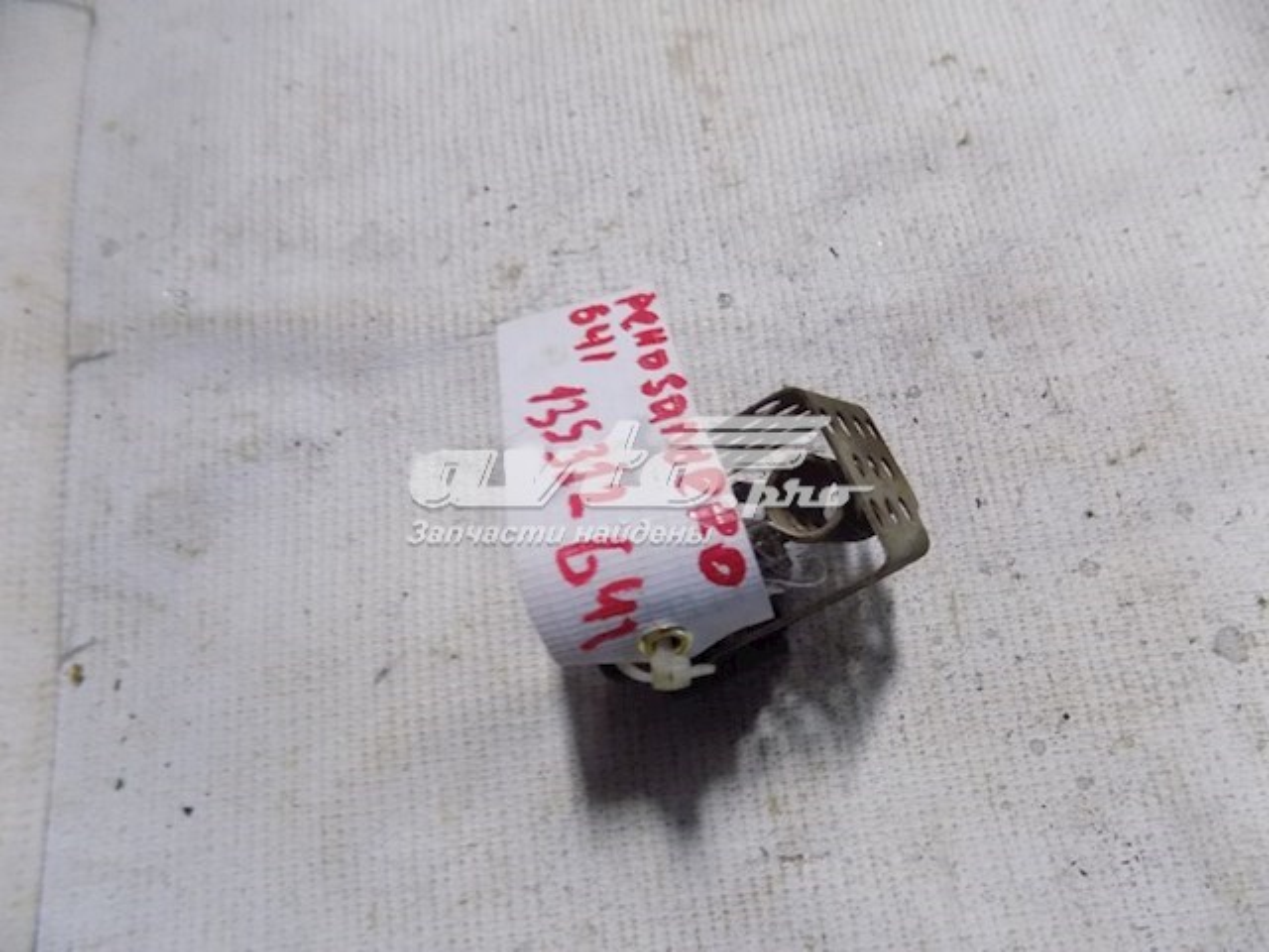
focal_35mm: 23
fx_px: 843
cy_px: 476
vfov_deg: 58.9
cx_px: 634
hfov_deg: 73.9
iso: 400
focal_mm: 4
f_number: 3.1
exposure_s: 1/15
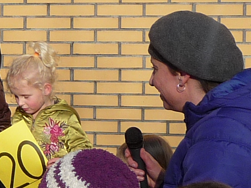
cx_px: -120
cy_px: 119
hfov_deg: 12.5
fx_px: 1088
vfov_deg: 9.9
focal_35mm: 150
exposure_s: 1/1300
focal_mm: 5
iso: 100
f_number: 3.4
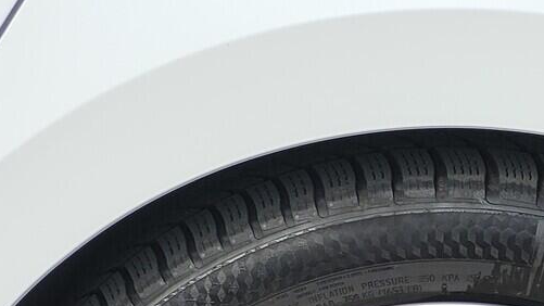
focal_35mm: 238
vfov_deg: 5.0
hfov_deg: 9.0
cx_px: 481
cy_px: 566
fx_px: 3434
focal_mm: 7.12
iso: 25
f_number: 2.4
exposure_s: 1/519
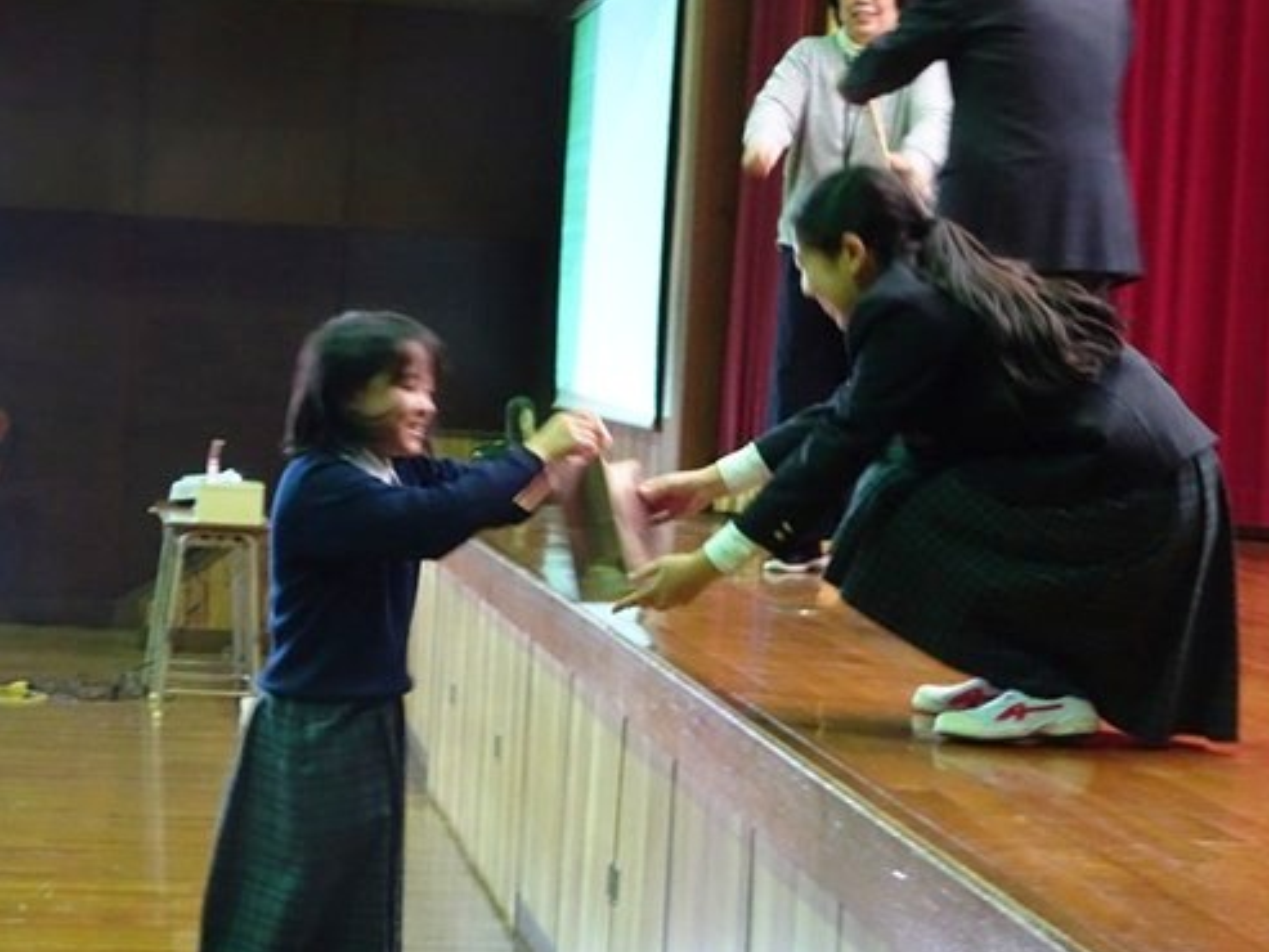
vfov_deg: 19.4
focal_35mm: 76
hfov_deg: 25.7
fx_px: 2787
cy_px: 477
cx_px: 638
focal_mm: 12.87
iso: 800
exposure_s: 1/20
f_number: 5
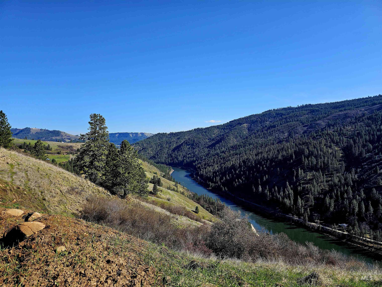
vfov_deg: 58.9
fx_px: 254
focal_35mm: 23
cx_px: 191
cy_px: 144
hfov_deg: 73.9
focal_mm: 6.3
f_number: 1.7
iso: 10
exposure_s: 1/769
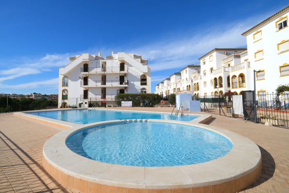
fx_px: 120
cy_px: 96
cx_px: 144
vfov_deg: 77.4
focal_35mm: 15
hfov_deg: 100.4
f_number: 20
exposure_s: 1/125
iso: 200
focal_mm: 10
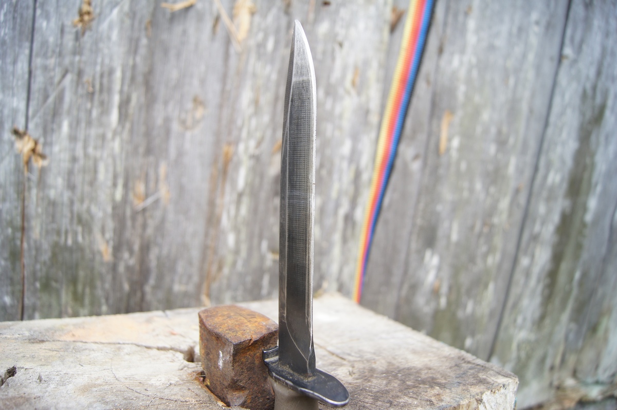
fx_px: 462
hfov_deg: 67.4
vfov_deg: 47.9
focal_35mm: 27
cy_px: 205
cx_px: 308
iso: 100
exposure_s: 1/100
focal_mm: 18
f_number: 3.5
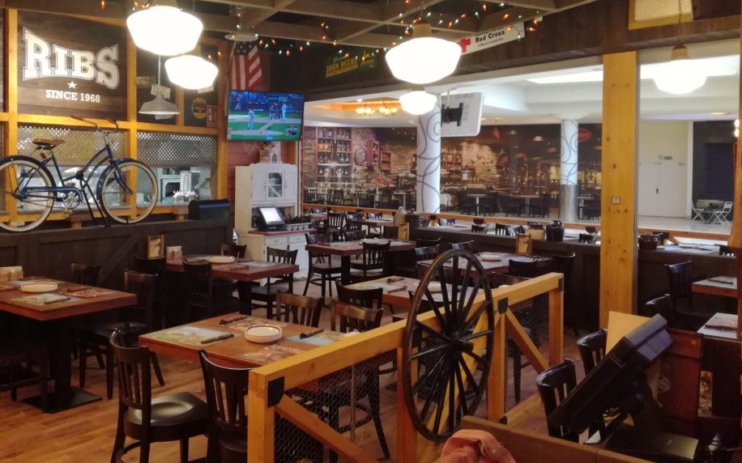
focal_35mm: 32
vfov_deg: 39.2
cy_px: 185
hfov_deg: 59.5
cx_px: 329
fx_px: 647
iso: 320
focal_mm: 3.79
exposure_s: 1/33.3
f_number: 2
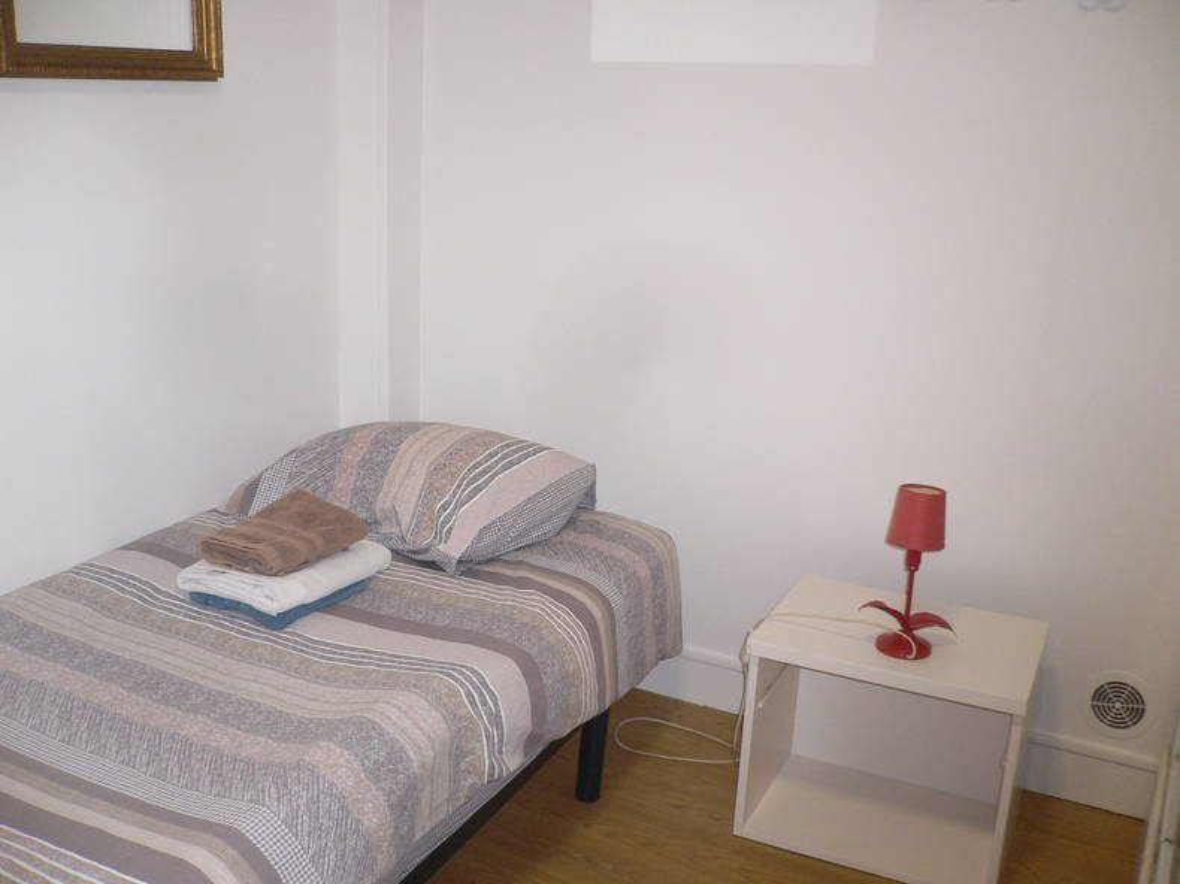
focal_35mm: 35
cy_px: 442
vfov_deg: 40.7
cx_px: 590
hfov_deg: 52.6
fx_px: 1193
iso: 200
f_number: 2.8
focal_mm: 5.8
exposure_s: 1/60
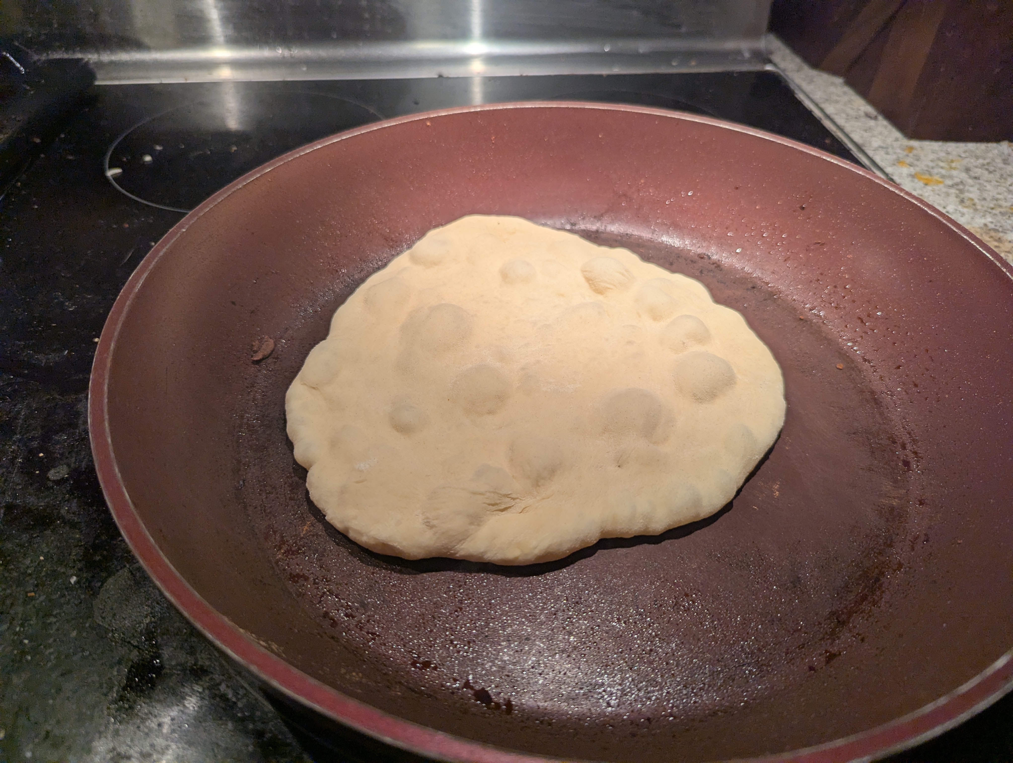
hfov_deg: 71.5
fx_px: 703
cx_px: 506
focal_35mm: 24
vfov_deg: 56.9
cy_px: 382
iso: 110
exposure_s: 1/120
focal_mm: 6.81
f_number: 1.85
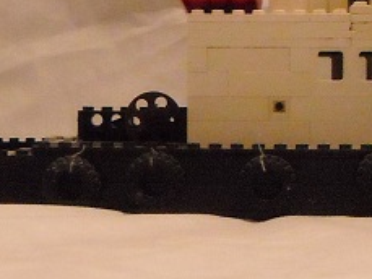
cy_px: 96
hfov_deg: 16.1
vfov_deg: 12.1
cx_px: 230
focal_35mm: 122
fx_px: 1312
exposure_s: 1/30
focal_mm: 5.7
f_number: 2.8
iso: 800
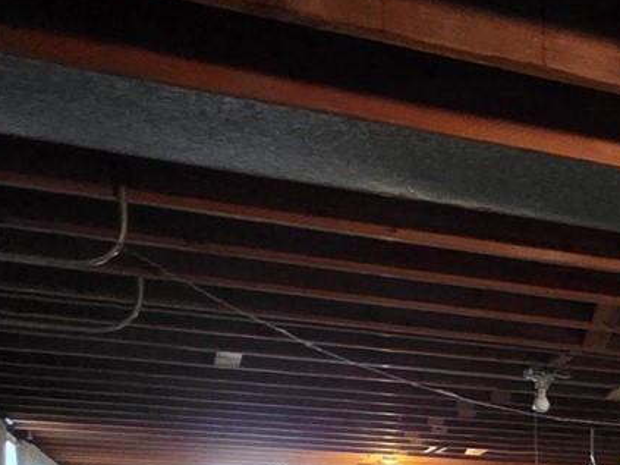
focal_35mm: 63
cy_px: 662
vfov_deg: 20.5
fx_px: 1128
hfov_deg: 24.7
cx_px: 898
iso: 1250
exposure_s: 1/60
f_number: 1.9
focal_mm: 2.2
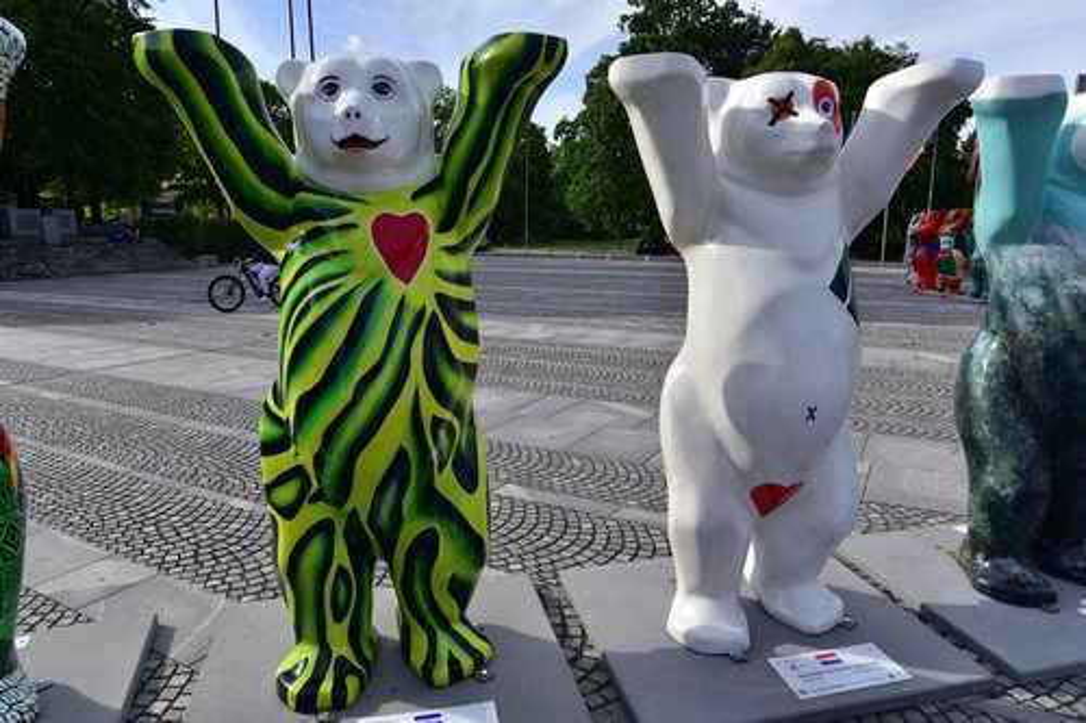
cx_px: 543
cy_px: 362
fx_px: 724
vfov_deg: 53.1
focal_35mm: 24
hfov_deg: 73.8
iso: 320
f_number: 5.6
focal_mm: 24
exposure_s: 1/2000
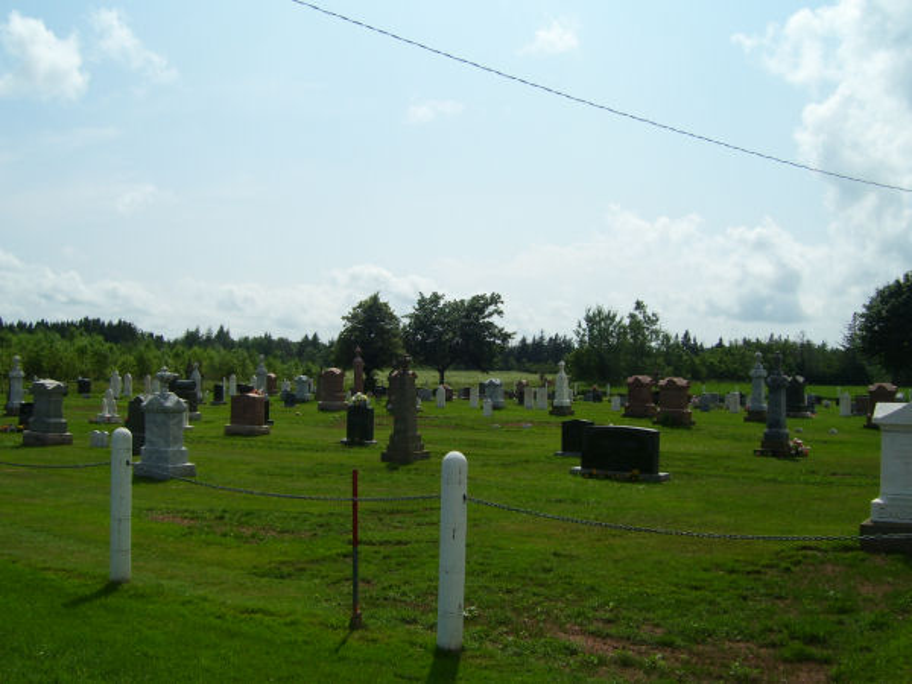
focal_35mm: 37
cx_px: 456
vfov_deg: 38.7
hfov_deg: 50.1
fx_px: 975
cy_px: 342
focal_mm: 6
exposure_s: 1/1500
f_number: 4.8
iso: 80
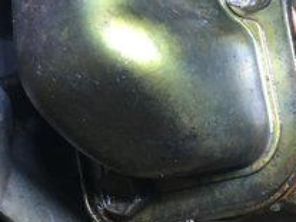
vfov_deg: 13.2
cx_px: 214
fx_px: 957
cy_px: 142
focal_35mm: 112
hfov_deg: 17.5
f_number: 2.2
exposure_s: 1/30
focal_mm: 4.15
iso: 80
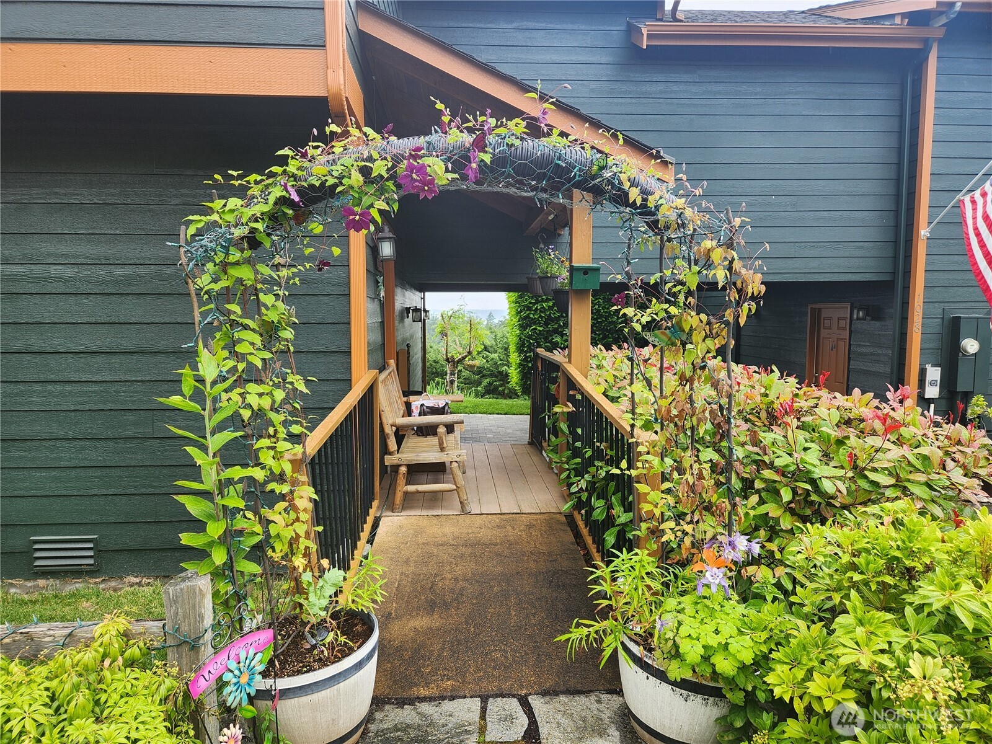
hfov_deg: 73.9
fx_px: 659
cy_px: 372
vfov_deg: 58.9
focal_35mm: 23
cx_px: 496
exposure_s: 1/205
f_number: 1.8
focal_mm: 5.4
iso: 20
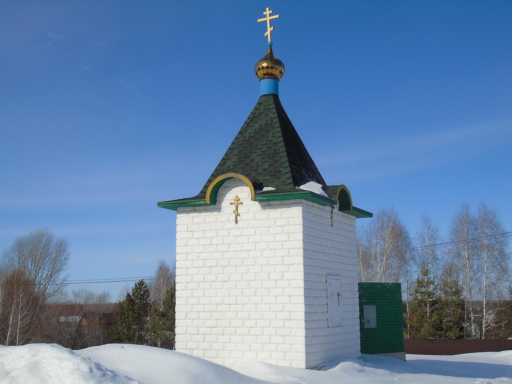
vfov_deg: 31.5
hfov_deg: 41.2
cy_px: 192
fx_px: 680
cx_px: 256
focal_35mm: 46
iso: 80
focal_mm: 8.2
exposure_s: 1/1000
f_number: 5.1
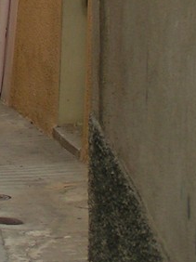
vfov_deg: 9.0
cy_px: -121
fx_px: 1633
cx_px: -75
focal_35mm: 216
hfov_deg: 6.8
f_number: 4
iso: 50
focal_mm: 8.7
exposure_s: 1/80
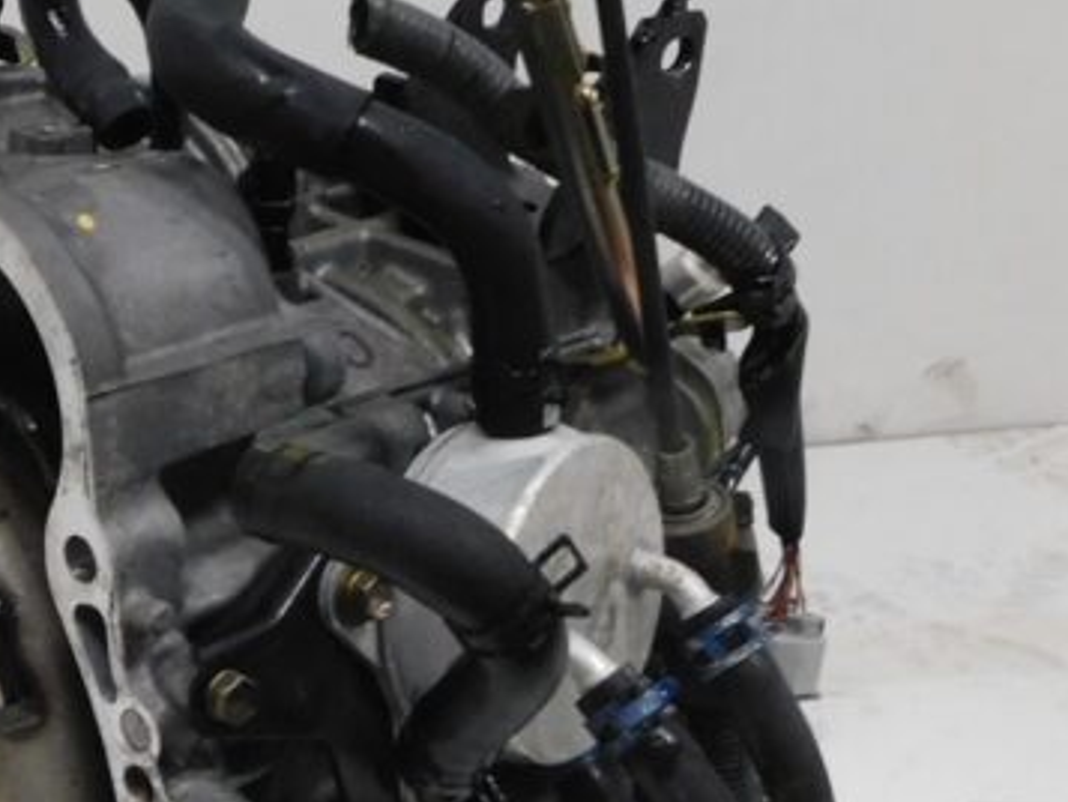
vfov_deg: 22.0
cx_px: 69
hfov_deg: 28.1
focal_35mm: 66
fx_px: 2037
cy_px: 619
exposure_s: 1/15
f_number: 3
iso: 400
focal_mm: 4
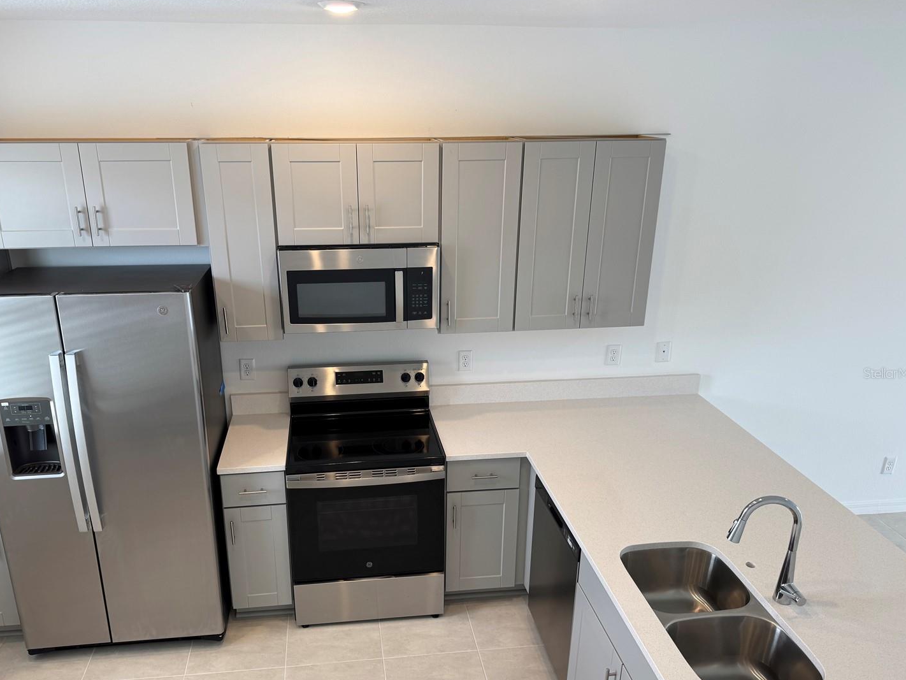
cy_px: 373
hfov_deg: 65.2
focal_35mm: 27
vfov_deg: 51.3
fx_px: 707
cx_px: 414
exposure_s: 1/120
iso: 80
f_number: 1.78
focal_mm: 6.76
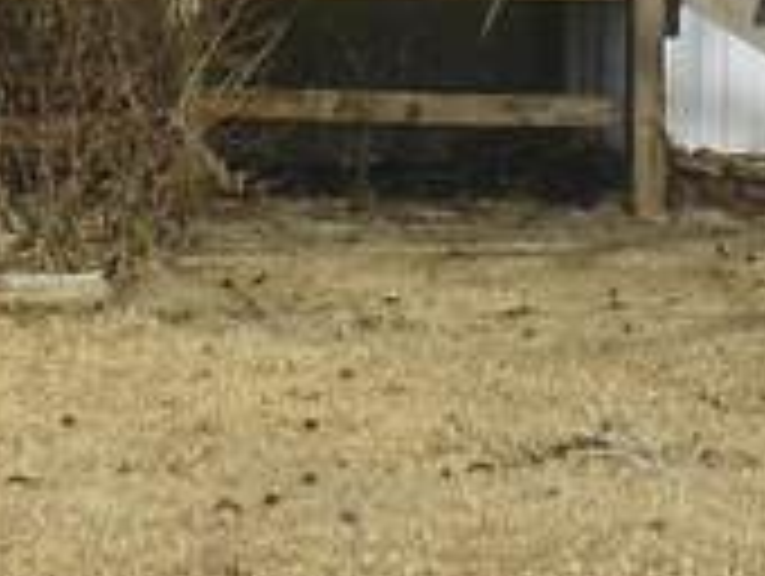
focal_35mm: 323
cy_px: -360
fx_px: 7148
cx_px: 225
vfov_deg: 4.6
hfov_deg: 6.1
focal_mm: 7.7
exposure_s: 1/640
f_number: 7.5
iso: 125
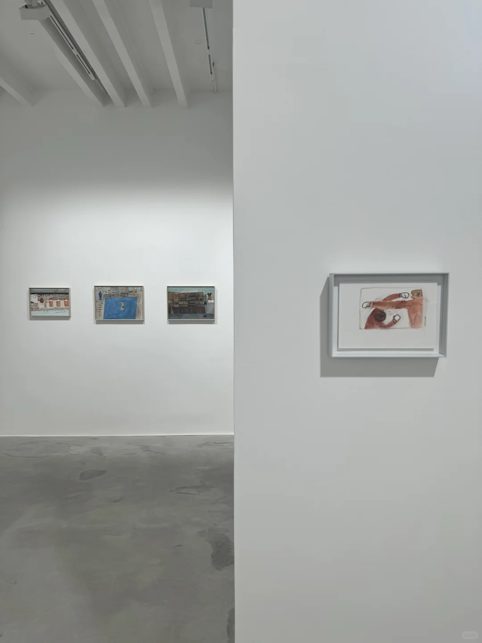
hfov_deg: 56.8
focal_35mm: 24
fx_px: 446
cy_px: 322
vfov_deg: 71.6
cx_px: 241
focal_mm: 6.76
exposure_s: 1/232
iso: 64
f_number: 1.78
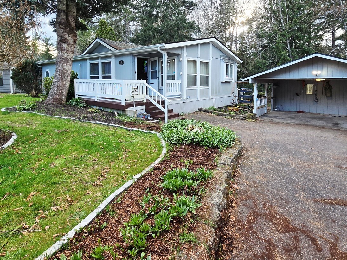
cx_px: 183
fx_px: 190
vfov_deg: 67.3
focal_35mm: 19
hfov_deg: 84.6
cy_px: 92
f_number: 2.2
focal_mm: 2.2
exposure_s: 1/139
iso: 50
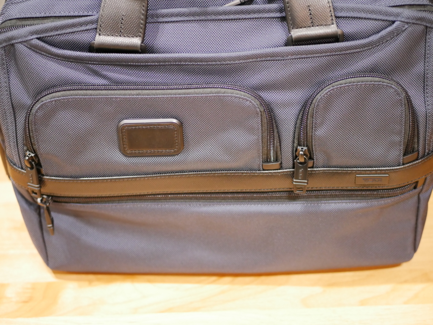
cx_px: 216
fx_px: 626
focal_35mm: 50
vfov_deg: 29.1
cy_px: 162
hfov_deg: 38.2
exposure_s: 1/60
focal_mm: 25
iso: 2500
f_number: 1.7
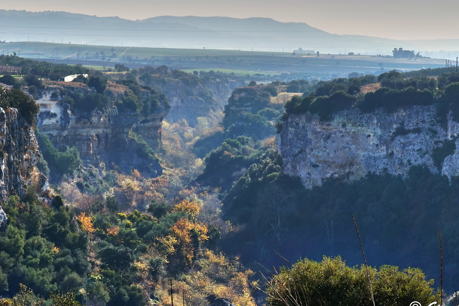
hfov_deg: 17.5
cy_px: 97
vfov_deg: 11.7
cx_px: 185
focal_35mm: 117
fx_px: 1491
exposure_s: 1/125
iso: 100
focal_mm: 50
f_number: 14
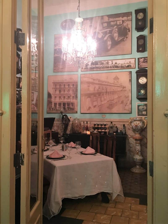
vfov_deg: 61.6
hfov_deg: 48.2
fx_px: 188
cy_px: 112
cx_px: 84
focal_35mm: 29
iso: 200
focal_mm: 4.15
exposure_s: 1/15
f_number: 2.2
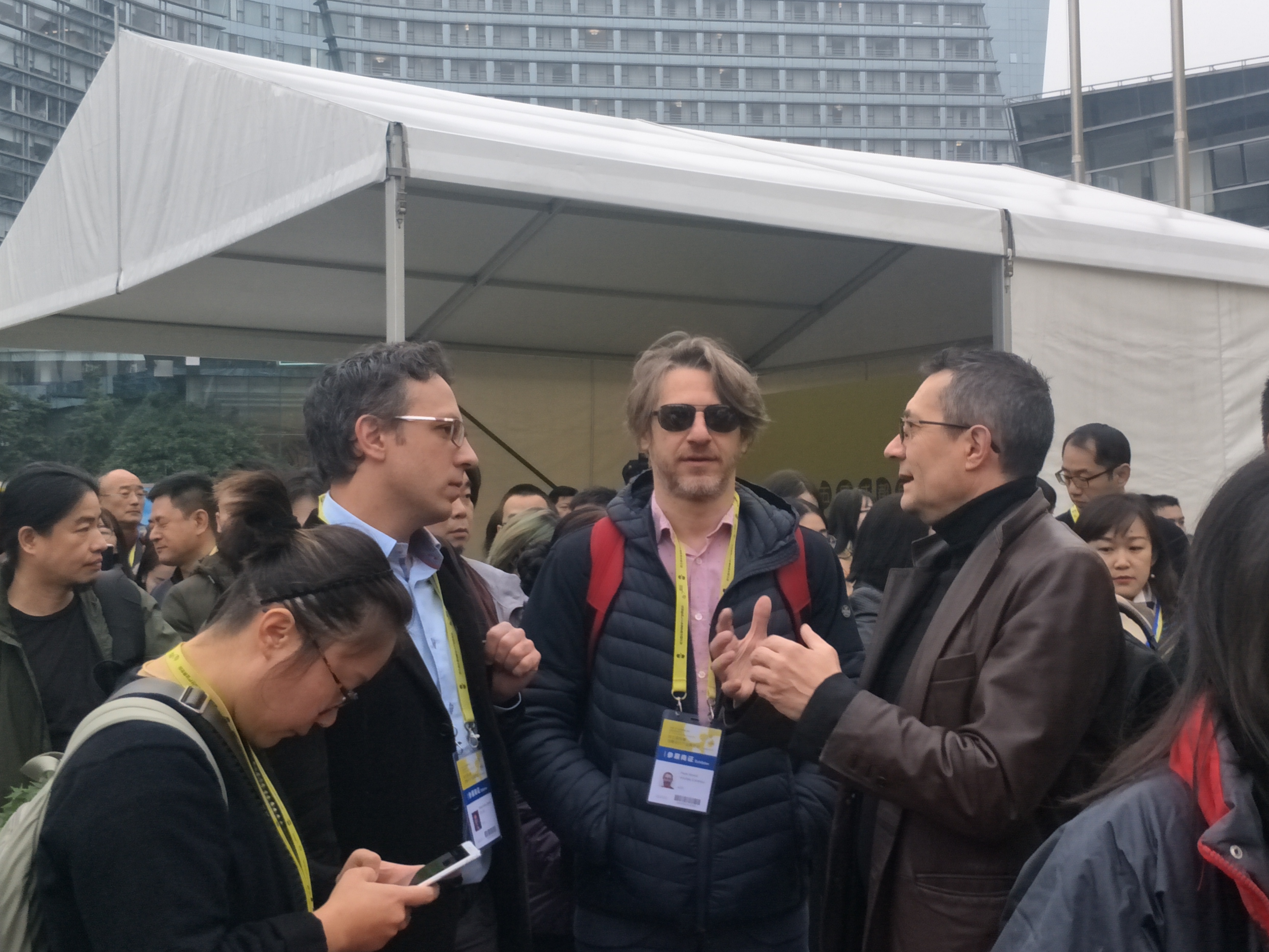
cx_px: 738
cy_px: 480
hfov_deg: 56.5
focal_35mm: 32
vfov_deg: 44.2
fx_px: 1173
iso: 85
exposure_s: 1/100
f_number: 1.7
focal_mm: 4.1
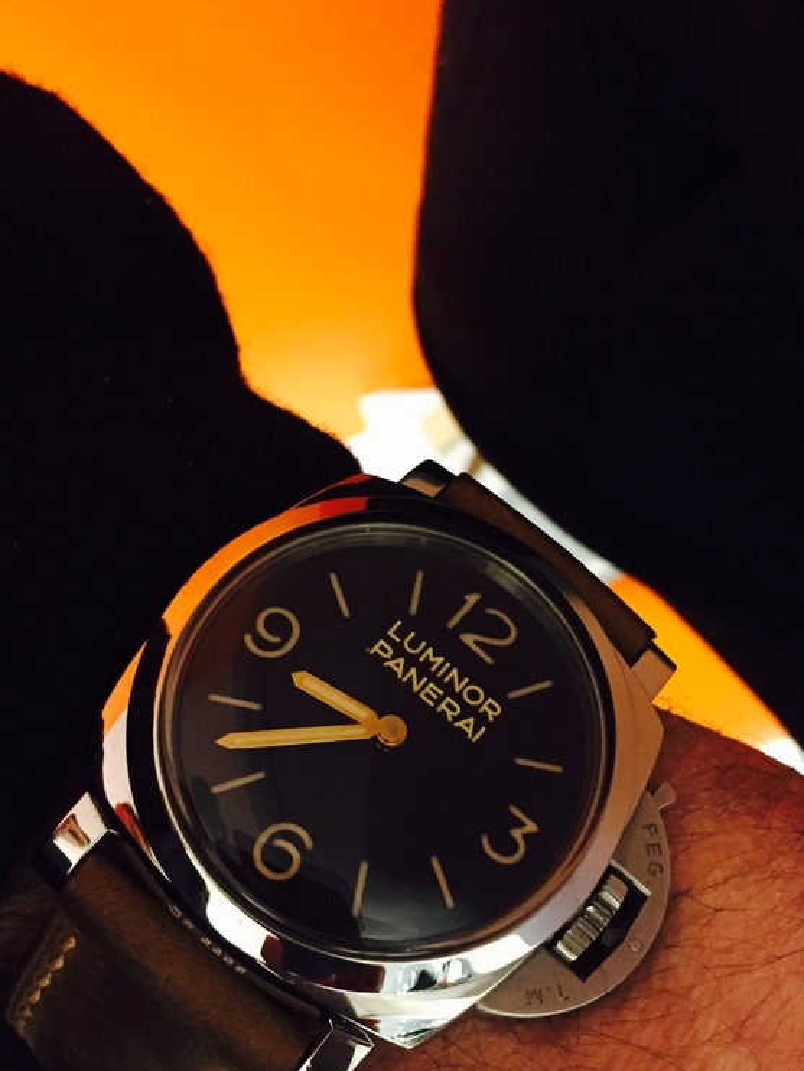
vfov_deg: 46.5
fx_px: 1238
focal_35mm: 40
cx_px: 473
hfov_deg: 35.9
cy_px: 639
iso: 320
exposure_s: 1/17
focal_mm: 4.15
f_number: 2.2
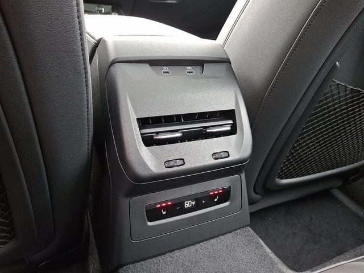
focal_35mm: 25
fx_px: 263
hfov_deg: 69.4
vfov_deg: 54.9
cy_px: 136
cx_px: 182
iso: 139
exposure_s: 1/60.2
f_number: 1.8
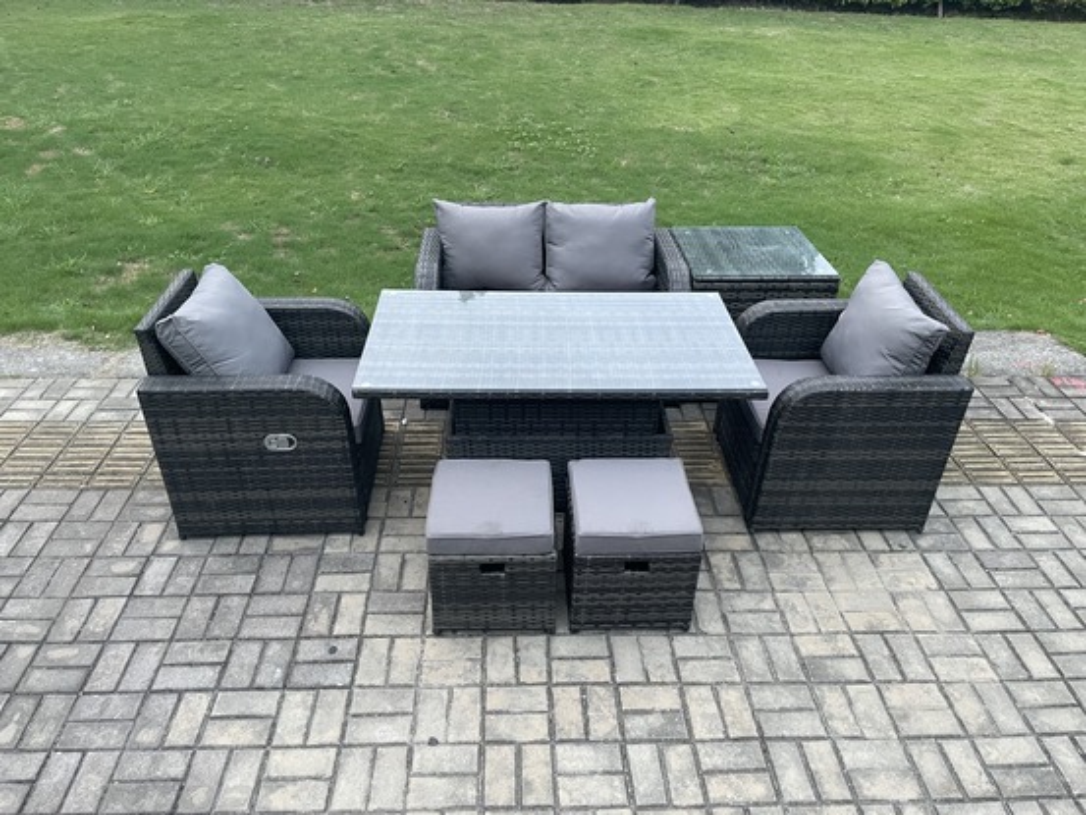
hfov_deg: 67.3
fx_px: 816
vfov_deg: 53.1
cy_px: 408
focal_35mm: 26
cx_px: 543
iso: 250
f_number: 1.6
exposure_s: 1/60
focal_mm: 4.2
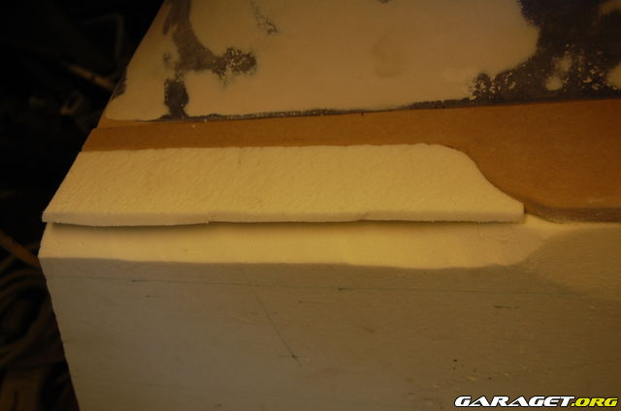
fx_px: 826
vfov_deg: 28.0
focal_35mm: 48
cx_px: 310
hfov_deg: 41.2
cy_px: 206
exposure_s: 1/30
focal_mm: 32
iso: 500
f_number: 4.5
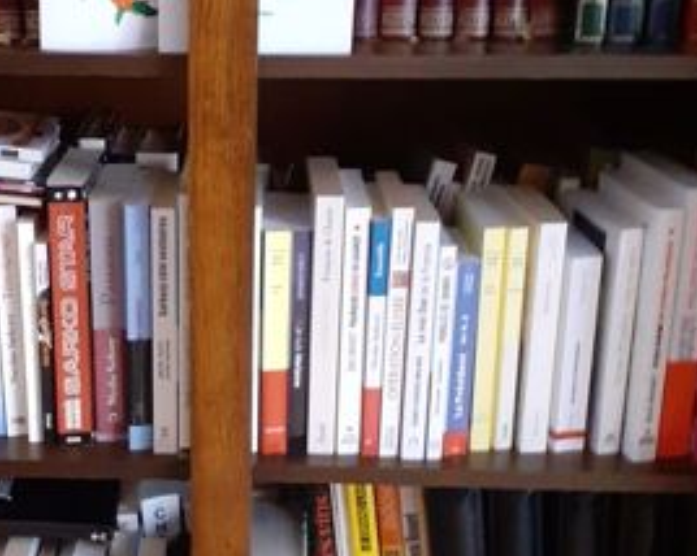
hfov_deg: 29.8
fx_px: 1299
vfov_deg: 24.2
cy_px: 330
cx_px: 216
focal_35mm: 63
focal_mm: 3.6
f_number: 1.9
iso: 500
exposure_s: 1/20
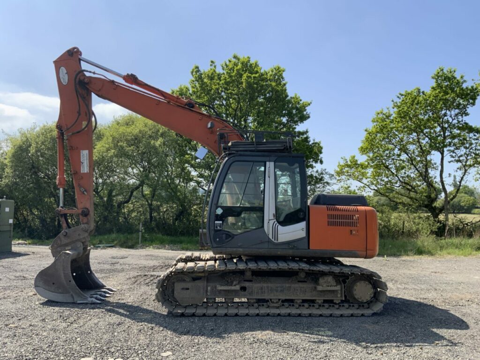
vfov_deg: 48.2
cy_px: 180
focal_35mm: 29
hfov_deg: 61.7
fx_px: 402
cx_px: 240
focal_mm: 3
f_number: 1.8
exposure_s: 1/1626
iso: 16
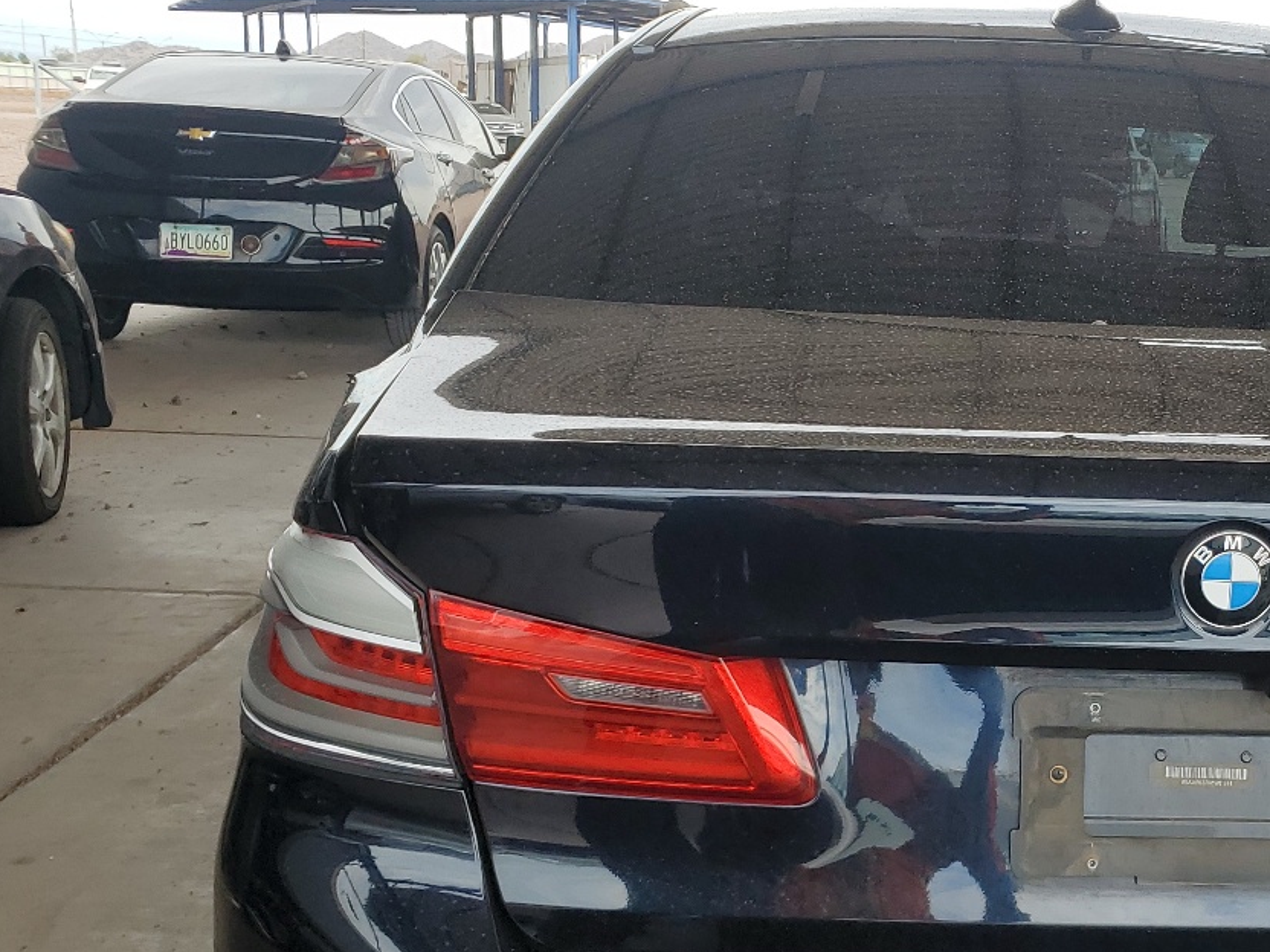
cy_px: 604
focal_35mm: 50
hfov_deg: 36.1
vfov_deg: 29.0
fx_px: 1834
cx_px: 1114
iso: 50
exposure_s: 1/588
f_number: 1.5
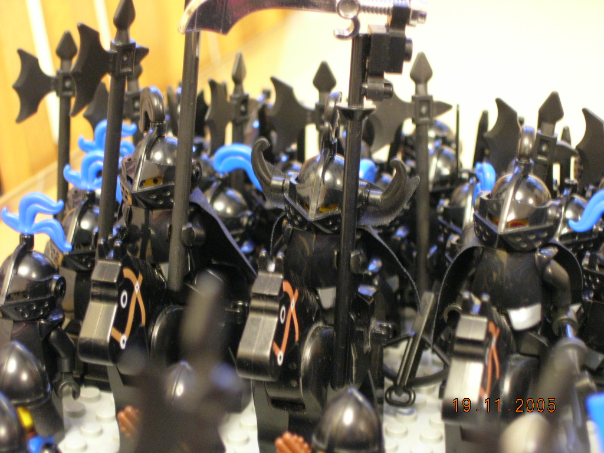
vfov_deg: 13.1
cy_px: 226
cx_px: 302
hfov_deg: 17.4
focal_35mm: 113
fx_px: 1972
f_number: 4.9
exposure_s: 1
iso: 200
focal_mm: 23.4
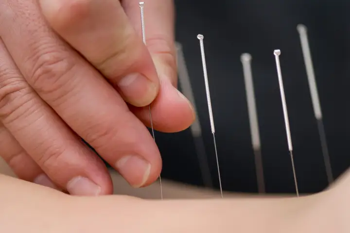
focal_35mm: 158
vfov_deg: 8.7
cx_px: 175
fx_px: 1531
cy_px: 116
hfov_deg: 13.0
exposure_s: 1/100
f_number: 3
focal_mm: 105
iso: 100
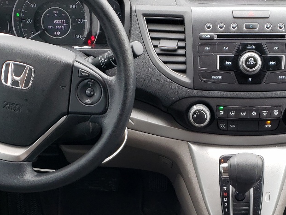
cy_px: 210
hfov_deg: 28.7
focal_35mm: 67
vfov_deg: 21.2
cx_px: 202
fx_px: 554
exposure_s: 1/101
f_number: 1.5
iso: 50
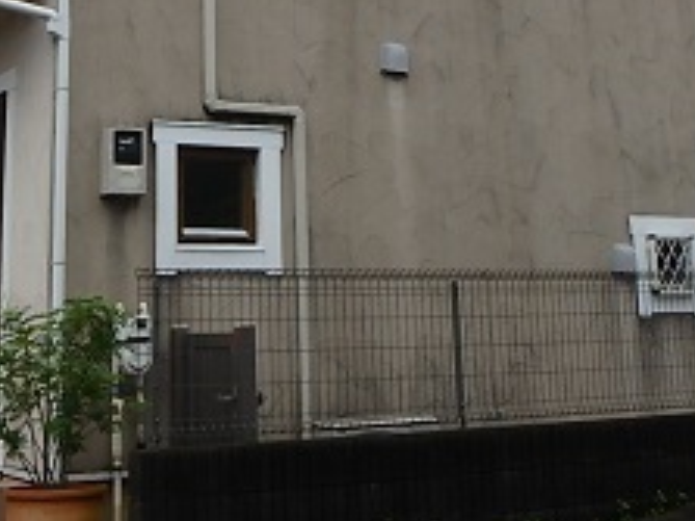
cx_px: 237
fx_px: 1324
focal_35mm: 66
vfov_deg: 21.3
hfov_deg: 29.2
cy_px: -20
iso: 125
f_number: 6
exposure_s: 1/500
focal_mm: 3.7
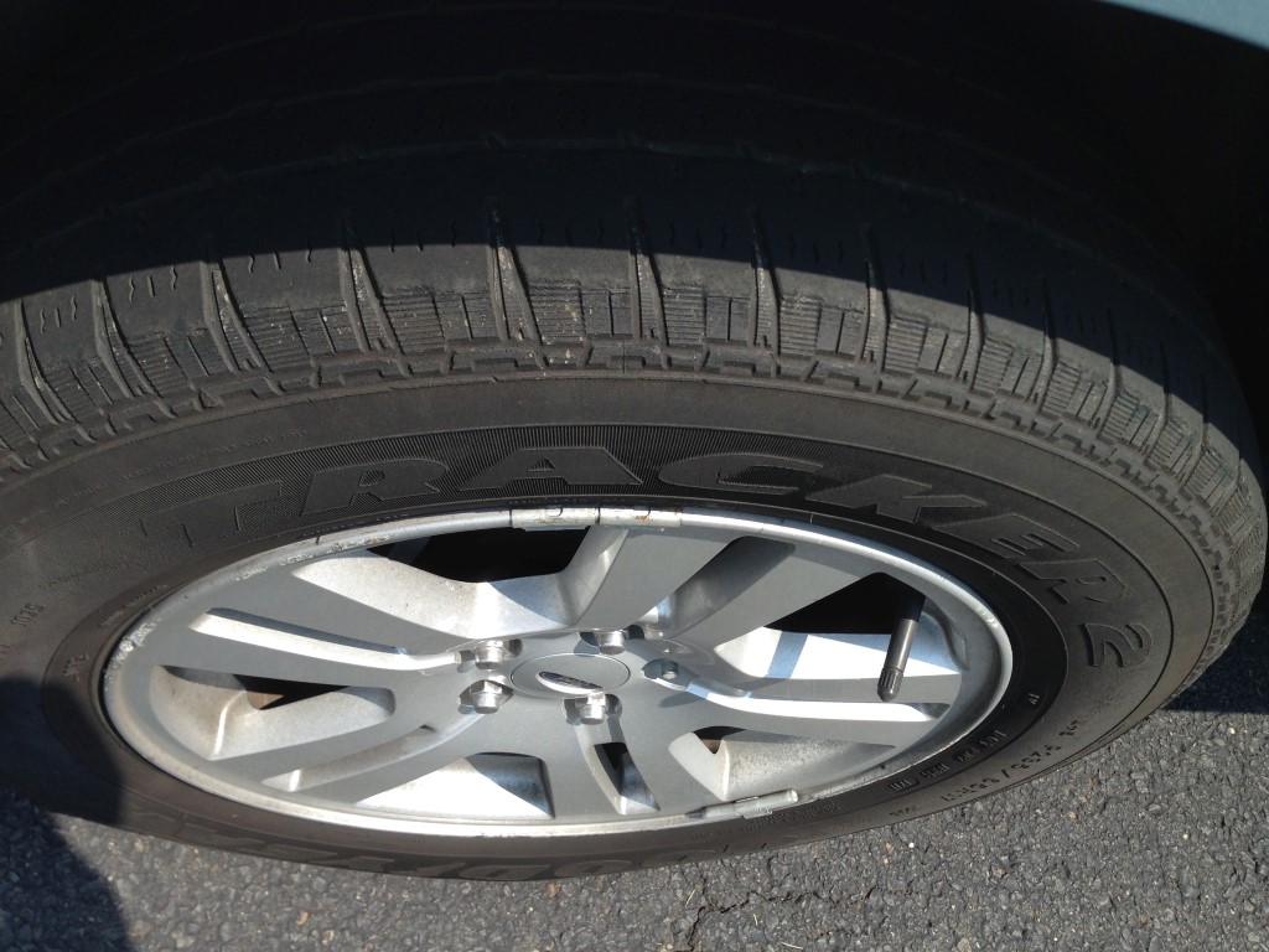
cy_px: 476
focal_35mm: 33
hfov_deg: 55.4
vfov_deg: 42.9
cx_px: 634
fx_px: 1210
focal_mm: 4.12
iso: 50
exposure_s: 1/686
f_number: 2.4
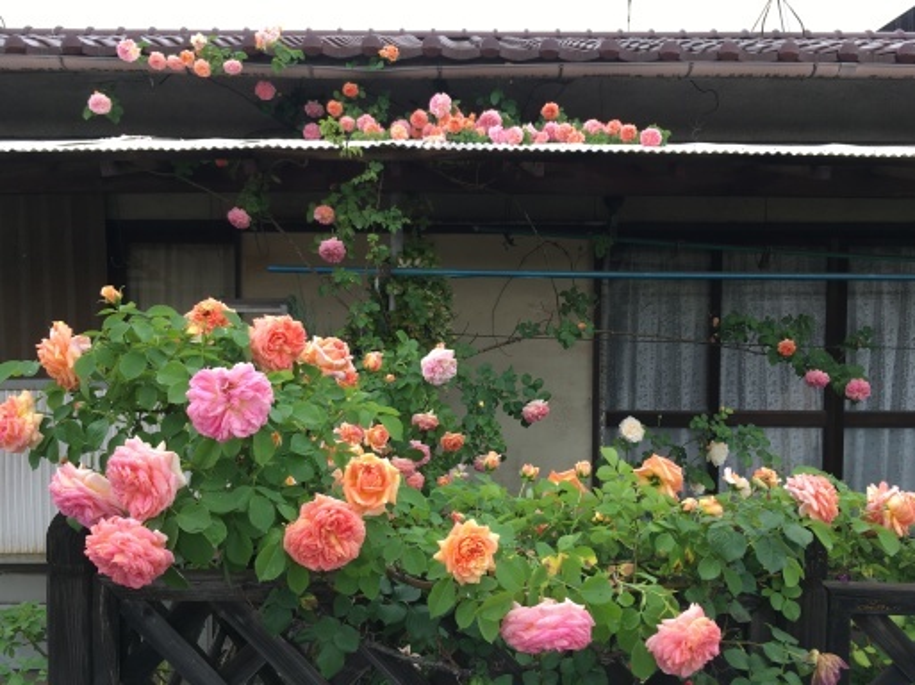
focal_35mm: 29
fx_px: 766
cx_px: 458
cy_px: 342
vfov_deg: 48.2
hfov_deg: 61.7
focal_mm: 4.15
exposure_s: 1/132
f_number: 2.2
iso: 25
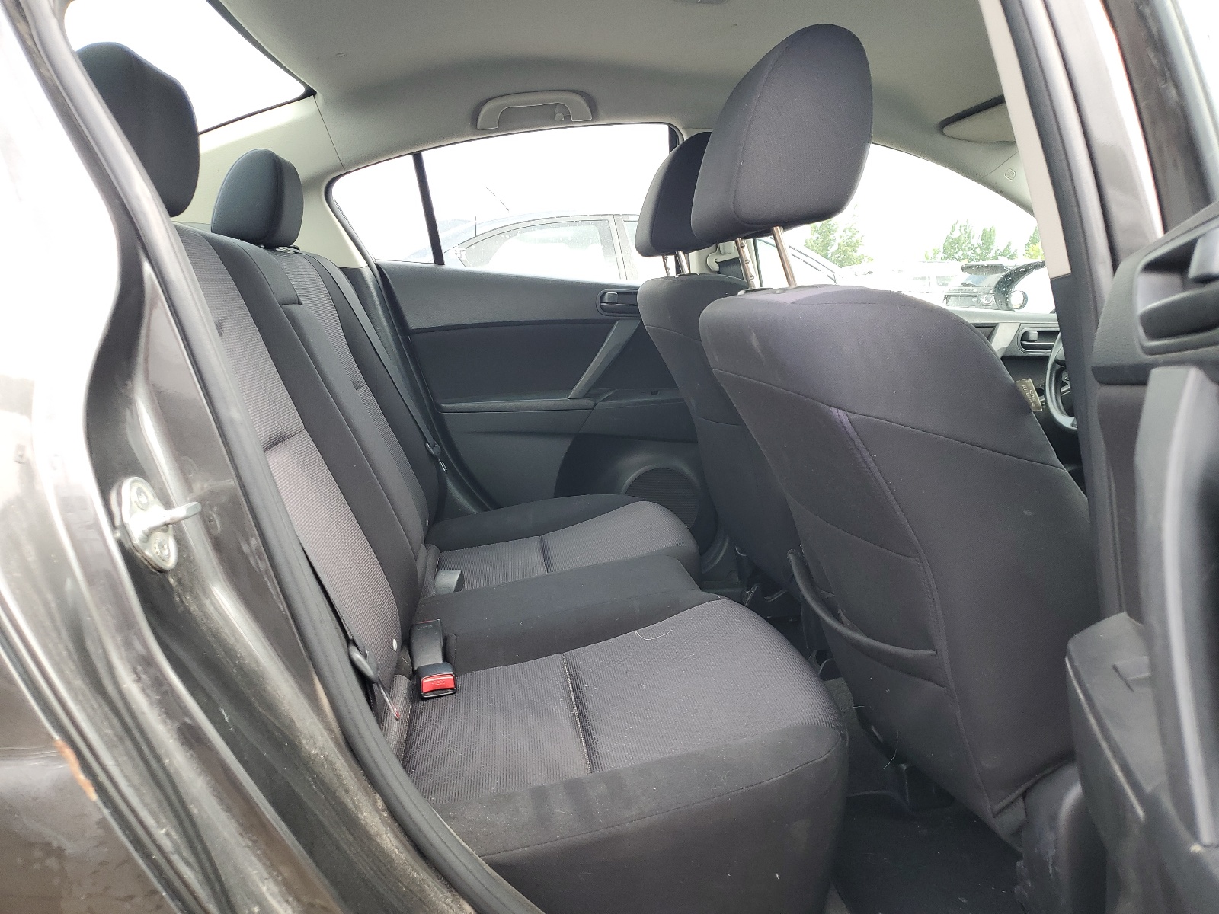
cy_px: 457
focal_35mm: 26
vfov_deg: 53.1
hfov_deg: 67.3
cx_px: 610
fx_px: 916
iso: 50
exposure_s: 1/217
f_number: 1.5
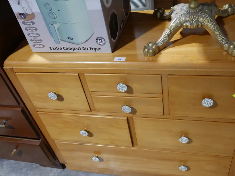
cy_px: 105
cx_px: 130
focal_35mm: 35
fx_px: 238
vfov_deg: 40.6
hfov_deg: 52.5
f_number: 3.5
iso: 400
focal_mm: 14
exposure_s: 1/60
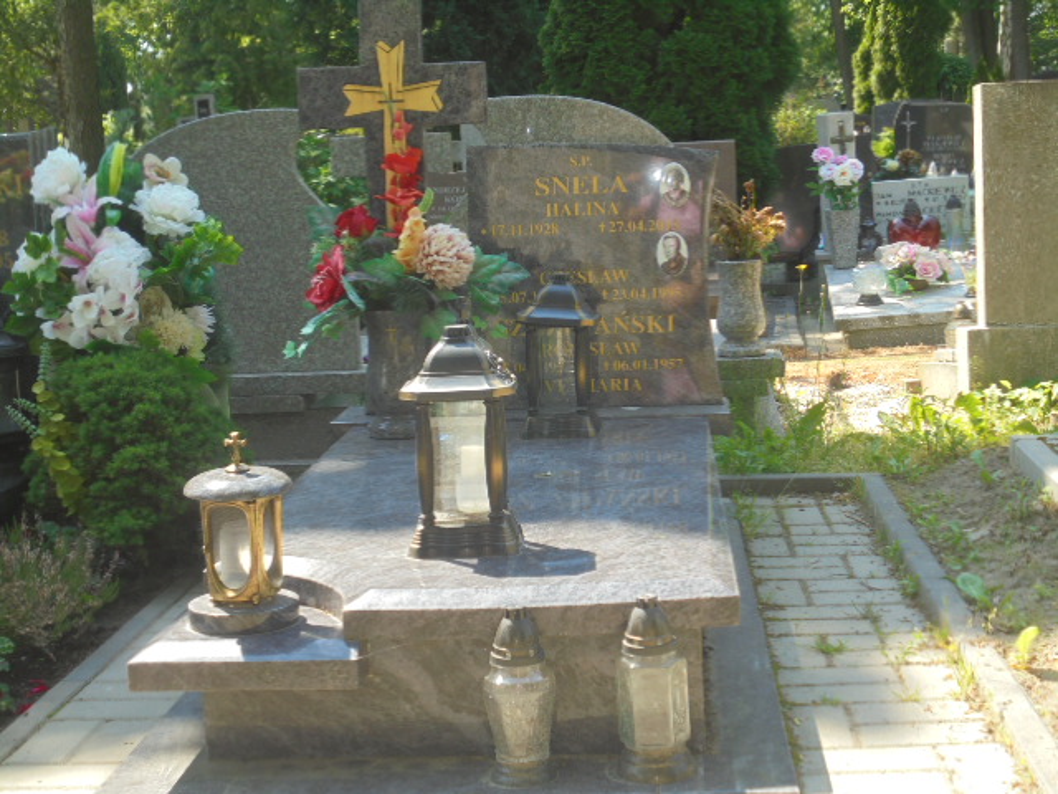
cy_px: 397
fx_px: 1712
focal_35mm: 56
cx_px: 529
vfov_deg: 26.1
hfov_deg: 34.3
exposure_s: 1/125
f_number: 5.2
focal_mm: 10.1
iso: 100
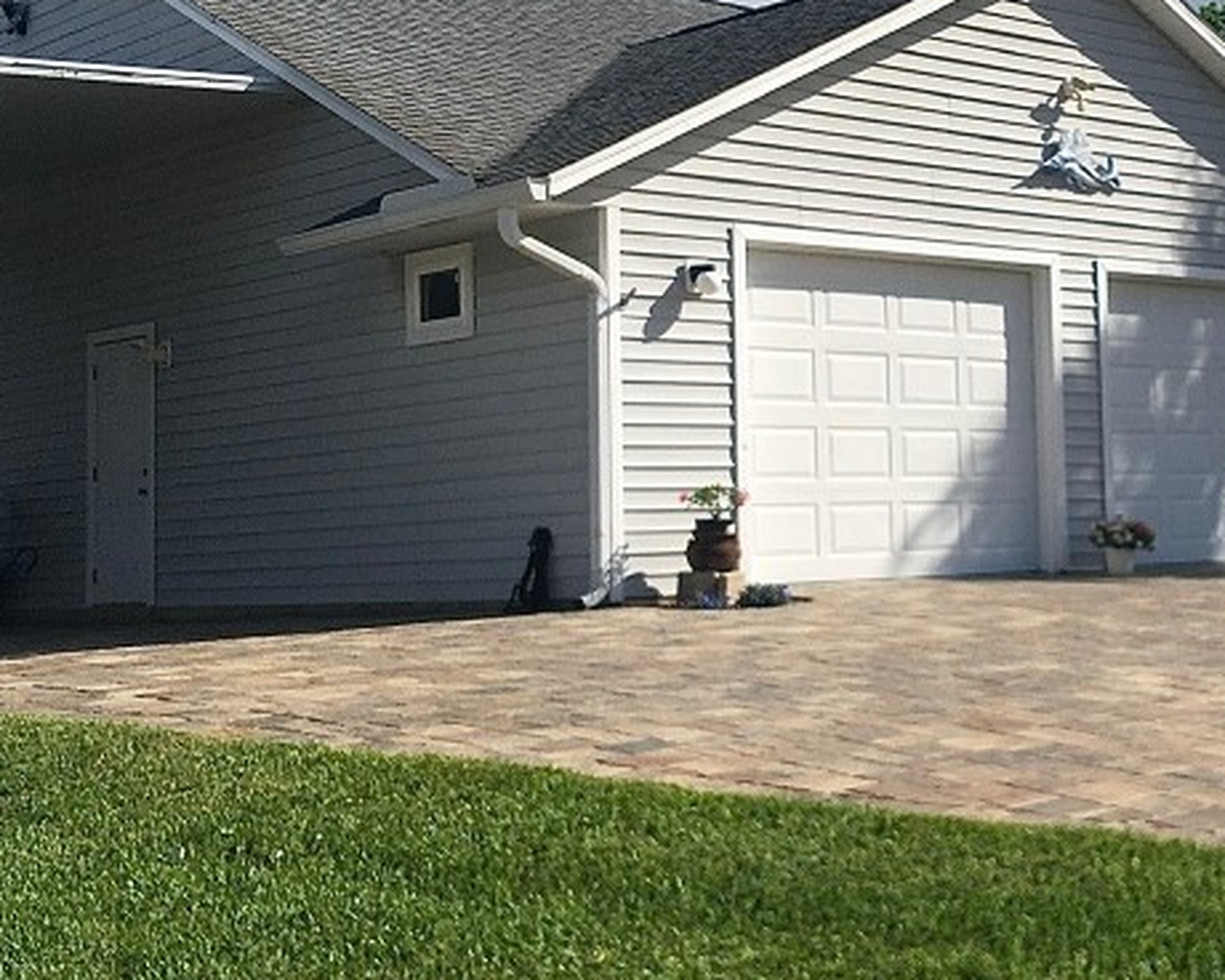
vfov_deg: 24.1
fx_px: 2284
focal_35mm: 63
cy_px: 344
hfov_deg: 28.7
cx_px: 1137
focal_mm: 4.15
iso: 25
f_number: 2.2
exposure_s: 1/2481
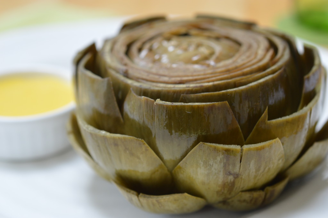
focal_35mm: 60
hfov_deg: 33.4
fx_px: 546
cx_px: 164
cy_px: 109
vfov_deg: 22.6
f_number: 5.6
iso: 400
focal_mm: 40
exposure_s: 1/125
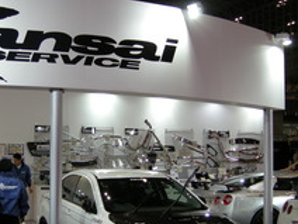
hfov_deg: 31.6
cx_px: 119
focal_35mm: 61
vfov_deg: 23.9
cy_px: 145
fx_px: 525
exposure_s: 1/61.7
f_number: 2.7
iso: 108
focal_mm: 7.5
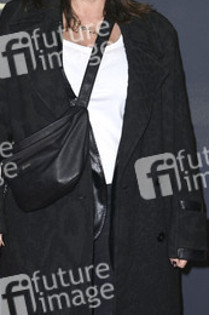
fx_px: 1142
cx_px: 87
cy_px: 110
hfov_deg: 10.5
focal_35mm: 131
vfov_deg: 15.6
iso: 640
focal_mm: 85
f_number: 5.6
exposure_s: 1/200
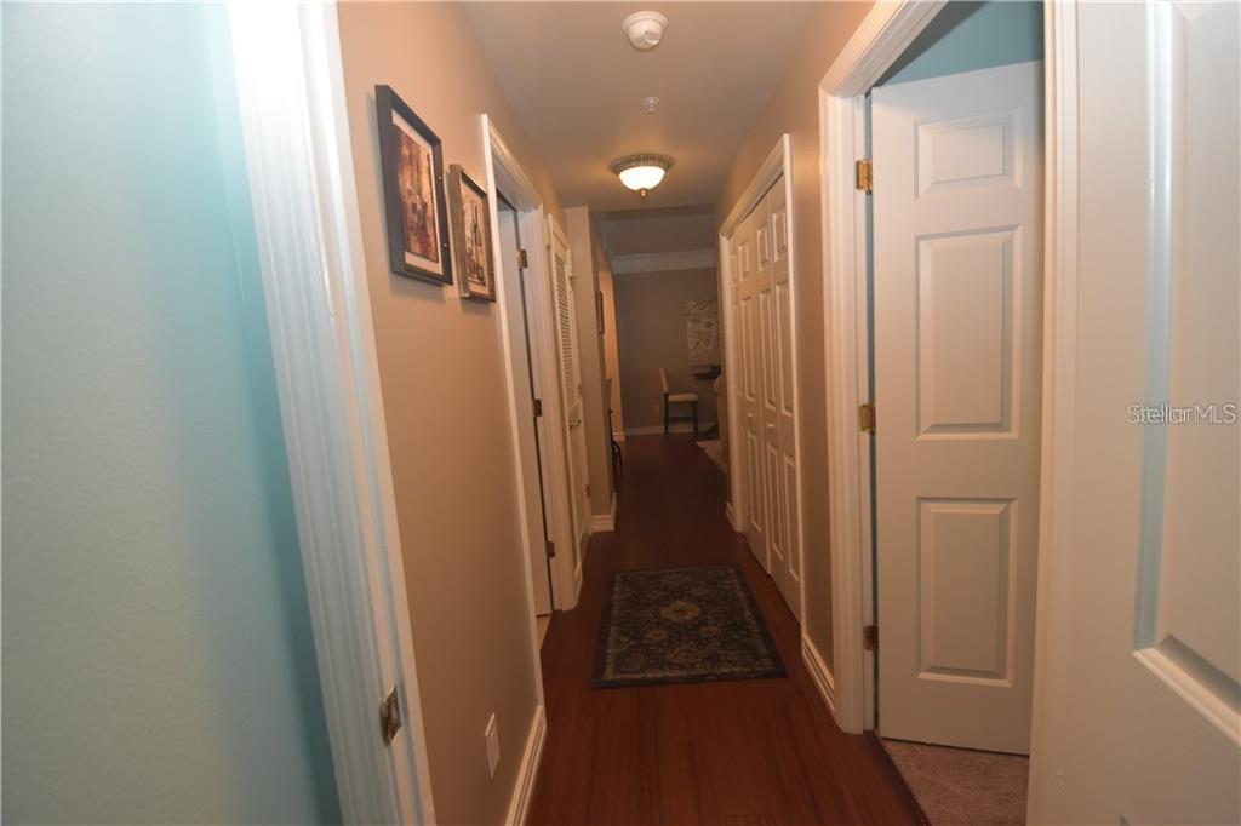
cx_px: 620
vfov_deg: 77.3
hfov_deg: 100.4
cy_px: 413
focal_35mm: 15
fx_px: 517
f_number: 4
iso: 800
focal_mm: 10
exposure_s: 1/60
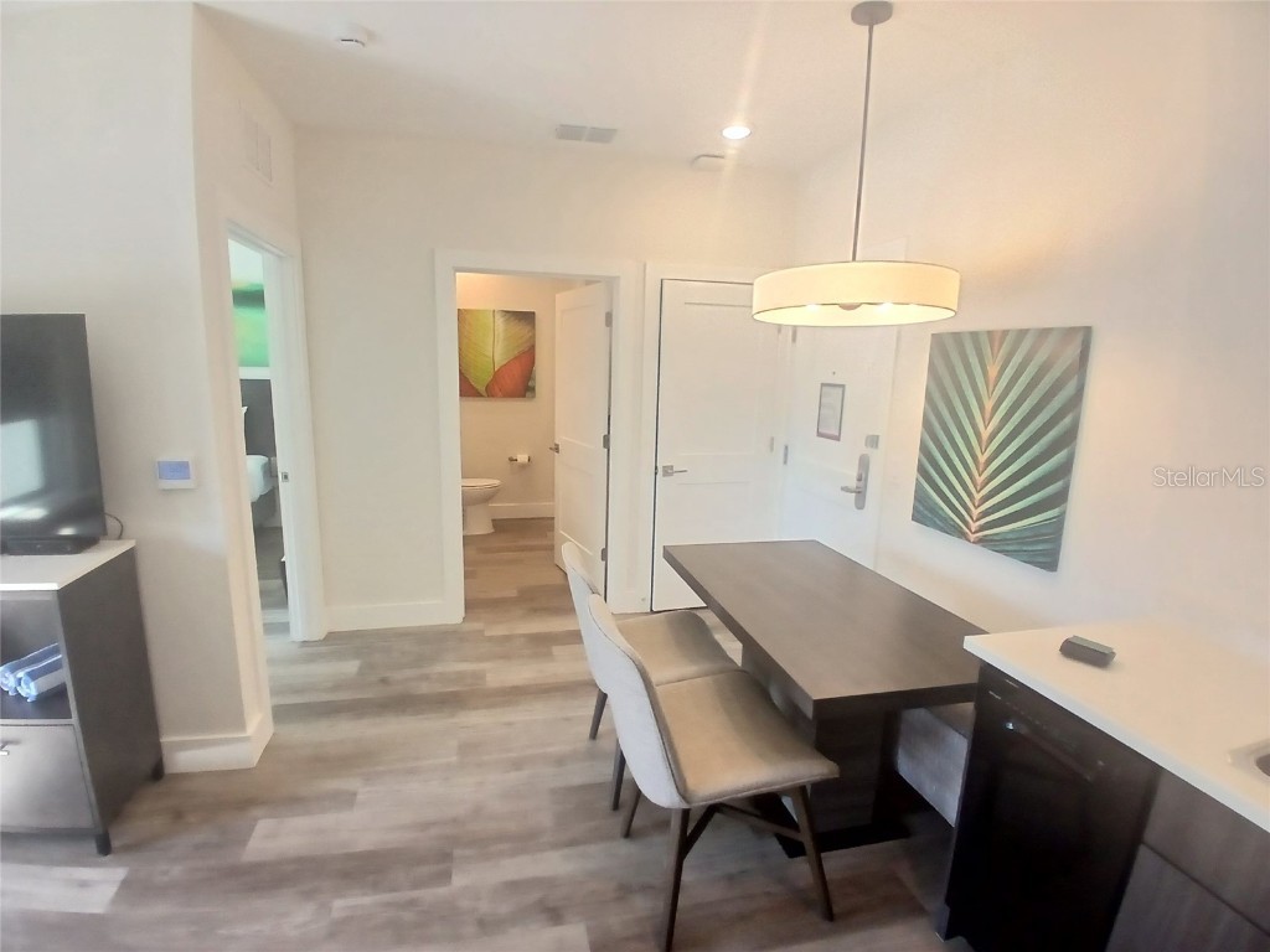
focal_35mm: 17
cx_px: 635
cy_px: 476
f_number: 2.2
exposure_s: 1/40
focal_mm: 1.4
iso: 100
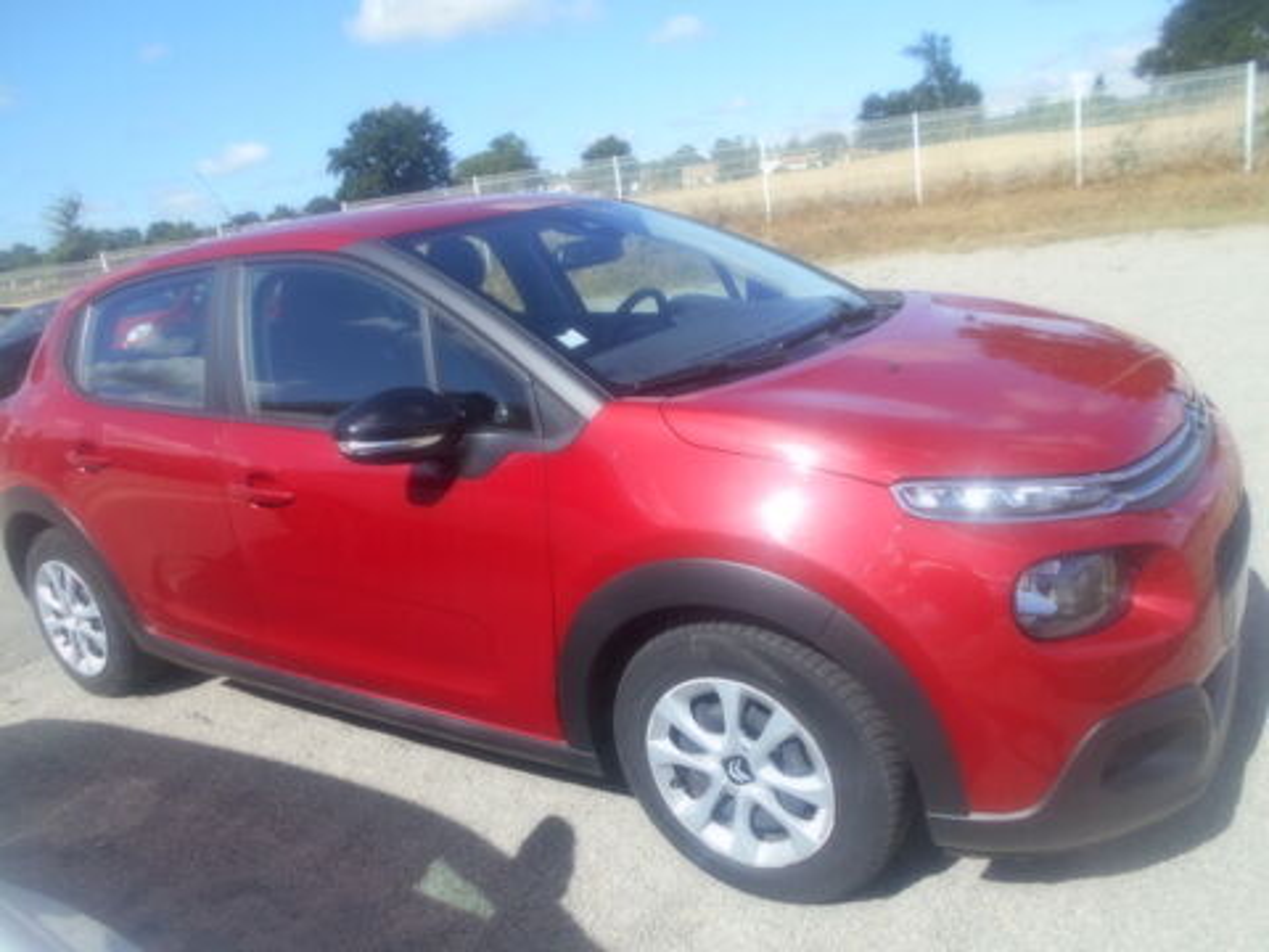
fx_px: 953
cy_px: 476
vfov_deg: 53.1
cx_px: 634
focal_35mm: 26
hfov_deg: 67.3
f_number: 3.2
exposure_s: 1/640
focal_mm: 4.6
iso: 80
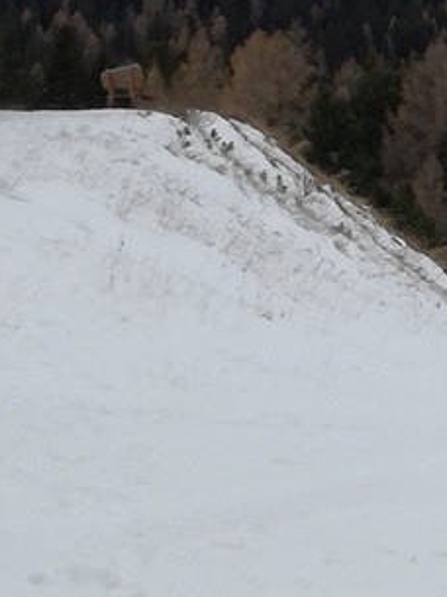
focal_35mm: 138
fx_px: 2376
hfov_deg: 10.3
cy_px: 190
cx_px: 730
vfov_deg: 14.3
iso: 50
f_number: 2
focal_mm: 3.79
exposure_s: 1/385
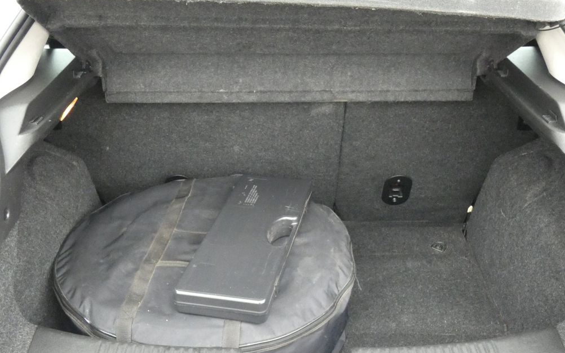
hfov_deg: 50.4
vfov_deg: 32.7
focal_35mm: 39
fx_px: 600
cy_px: 196
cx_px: 280
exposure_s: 1/60
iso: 1600
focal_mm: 6.5
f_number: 5
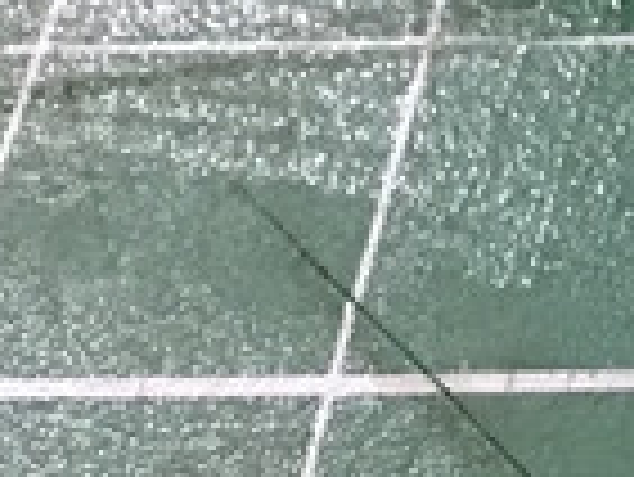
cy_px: -850
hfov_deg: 8.1
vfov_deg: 6.3
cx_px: 1715
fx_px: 4014
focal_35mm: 219
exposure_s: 1/15
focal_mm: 4.15
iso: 320
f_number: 2.2
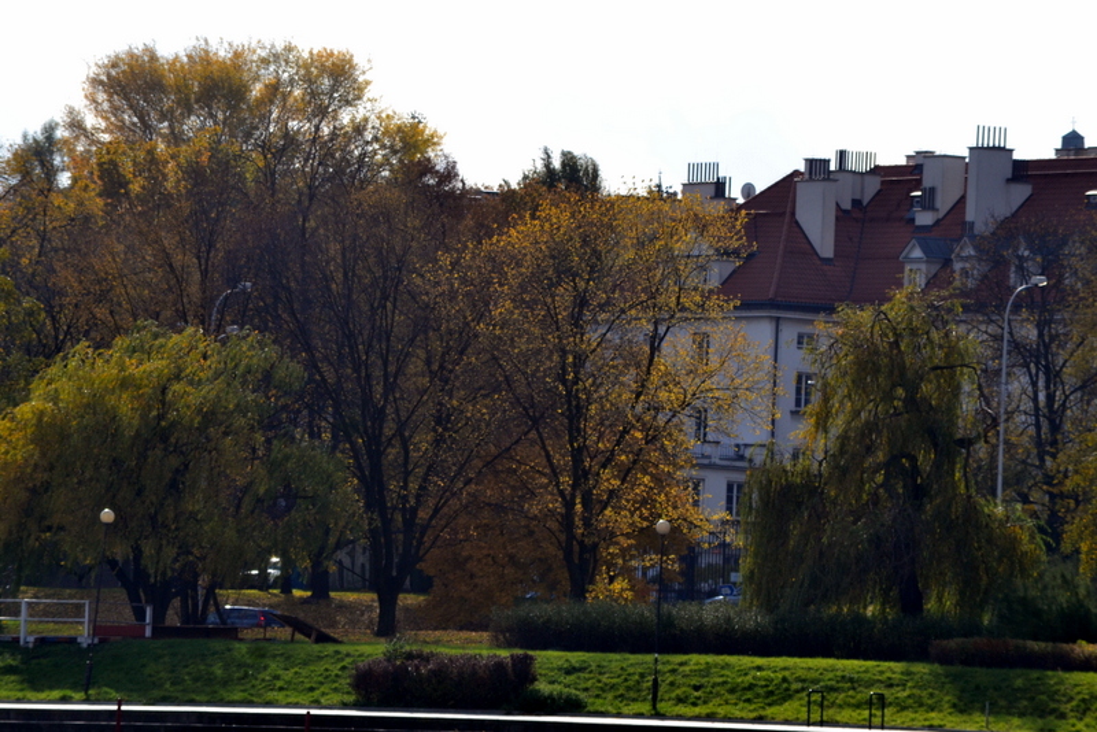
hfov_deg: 5.7
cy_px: 366
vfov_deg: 3.8
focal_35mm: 360
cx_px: 548
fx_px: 10973
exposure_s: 1/500
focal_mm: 240
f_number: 11
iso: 320
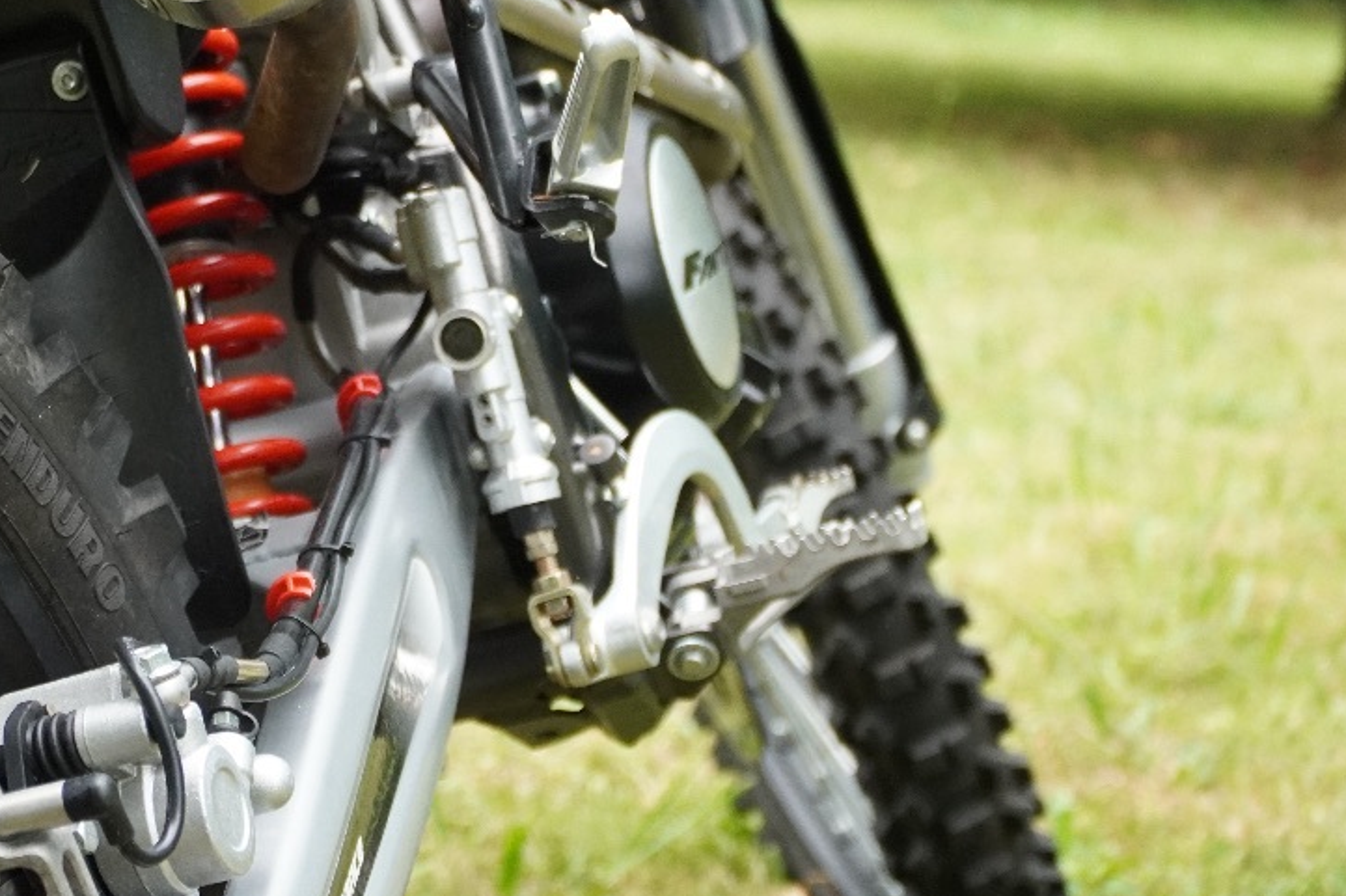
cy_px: 139
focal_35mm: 101
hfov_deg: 20.0
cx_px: 311
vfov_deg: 13.5
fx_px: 3775
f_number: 4
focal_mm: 38
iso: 2000
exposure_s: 1/2000
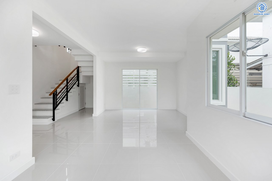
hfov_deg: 96.8
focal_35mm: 16
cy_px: 90
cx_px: 136
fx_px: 121
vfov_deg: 73.7
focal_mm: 16
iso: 100
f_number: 5.6
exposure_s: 1/200
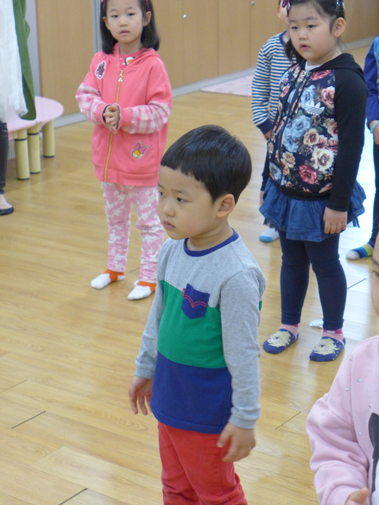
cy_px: 252
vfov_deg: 21.8
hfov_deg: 16.4
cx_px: 190
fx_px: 1314
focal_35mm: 90
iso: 800
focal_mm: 17.7
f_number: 2.3
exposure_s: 1/200
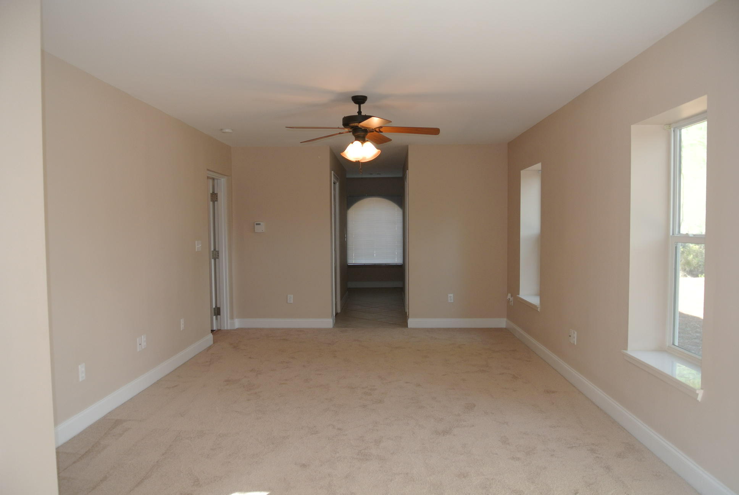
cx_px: 370
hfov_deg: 67.3
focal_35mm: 27
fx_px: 555
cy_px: 248
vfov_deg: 48.0
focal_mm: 10
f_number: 4
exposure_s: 1/60
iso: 200
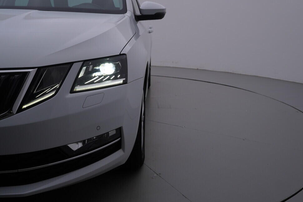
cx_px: 145
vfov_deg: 35.1
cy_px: 97
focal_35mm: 38
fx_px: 320
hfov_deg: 50.7
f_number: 5.6
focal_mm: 24
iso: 125
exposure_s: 1/160
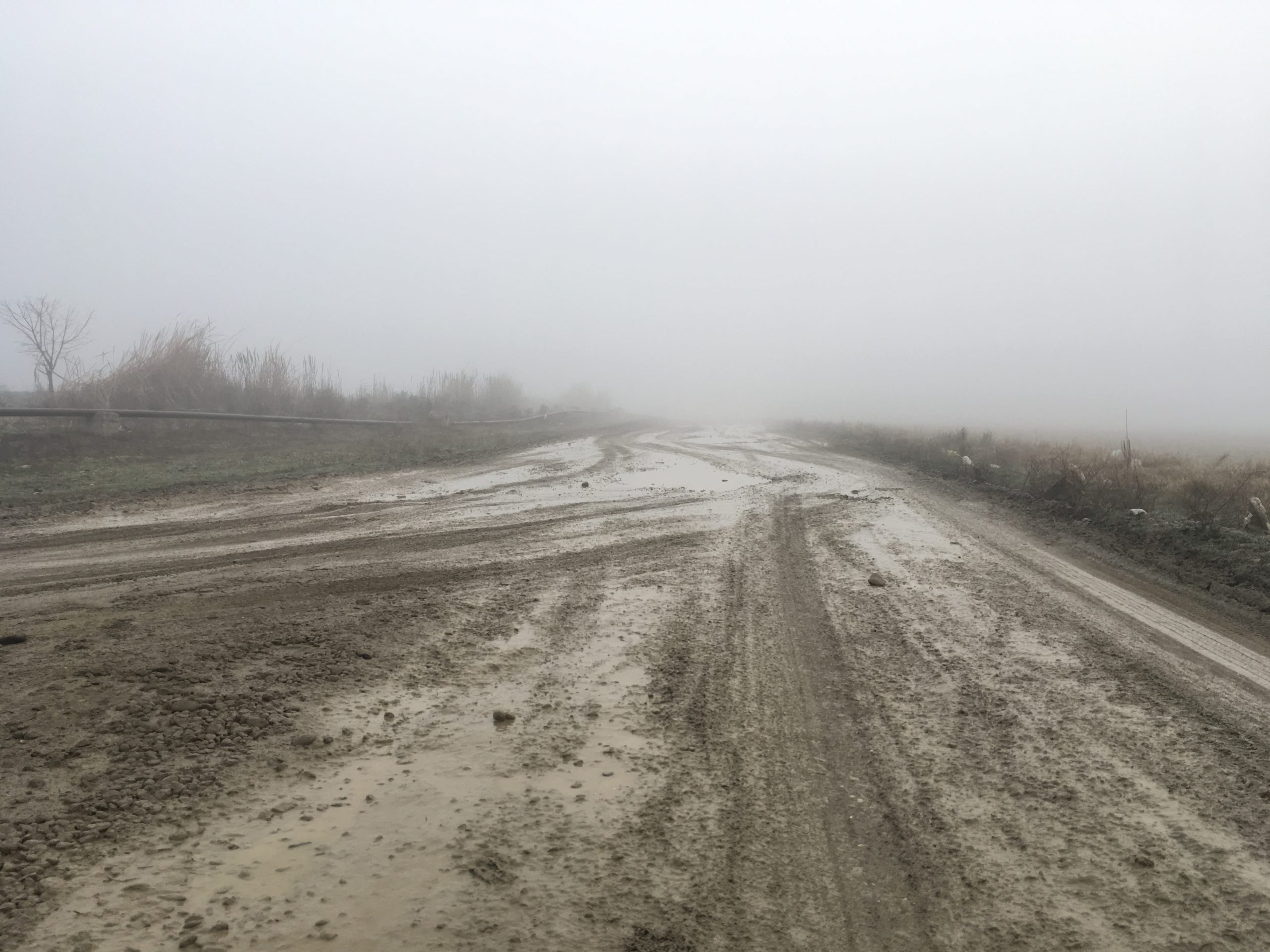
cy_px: 476
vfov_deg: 48.2
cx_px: 635
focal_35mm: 29
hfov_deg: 61.7
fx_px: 1064
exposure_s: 1/100
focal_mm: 4.15
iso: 25
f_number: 2.2
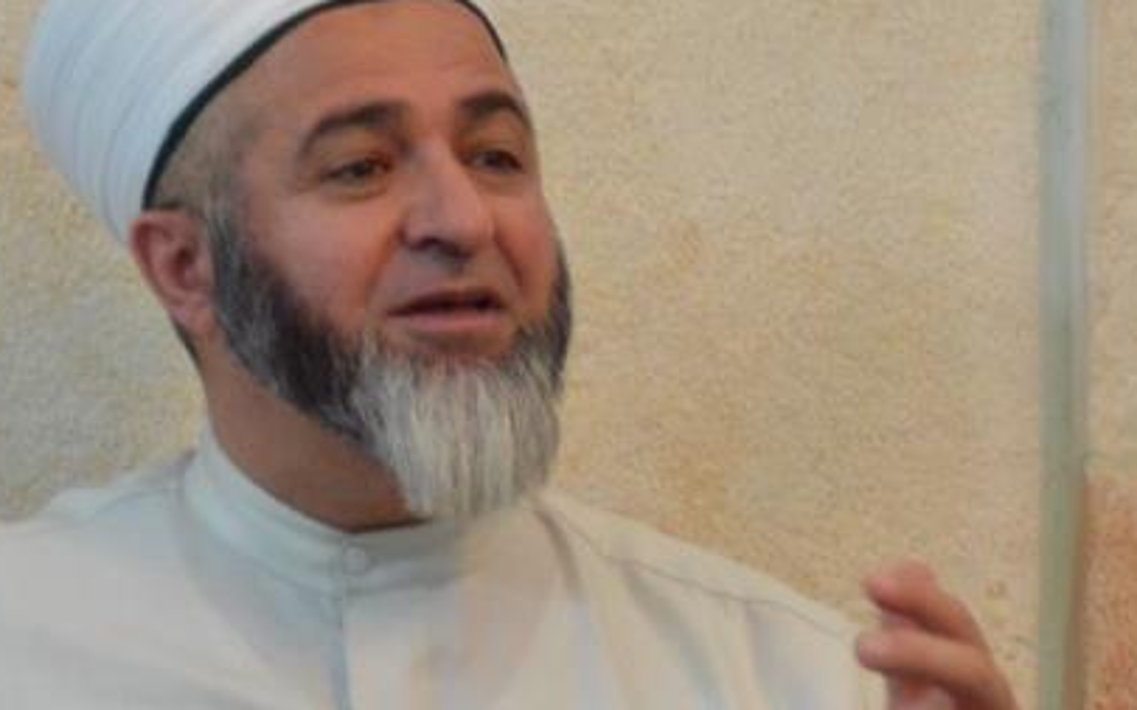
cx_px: 410
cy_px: 366
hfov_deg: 6.0
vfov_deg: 3.8
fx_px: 10782
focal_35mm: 348
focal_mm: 90
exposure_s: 1/125
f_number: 5
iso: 2800
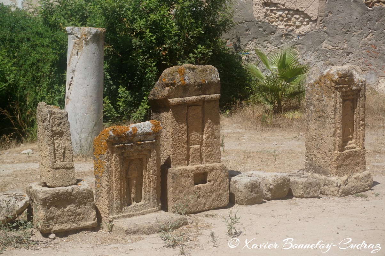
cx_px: 192
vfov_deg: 18.5
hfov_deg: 27.6
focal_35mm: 74
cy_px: 128
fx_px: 785
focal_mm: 49
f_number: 8
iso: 100
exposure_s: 1/320
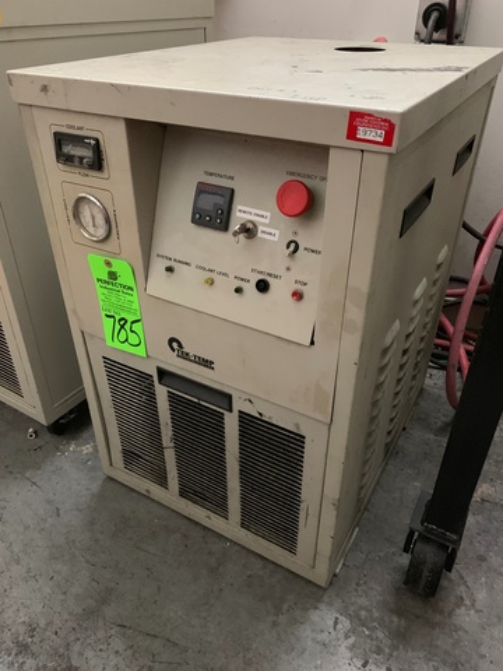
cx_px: 252
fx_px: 504
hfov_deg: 53.1
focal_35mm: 26
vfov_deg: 67.3
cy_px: 336
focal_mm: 4.25
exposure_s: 1/30
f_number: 1.8
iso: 640
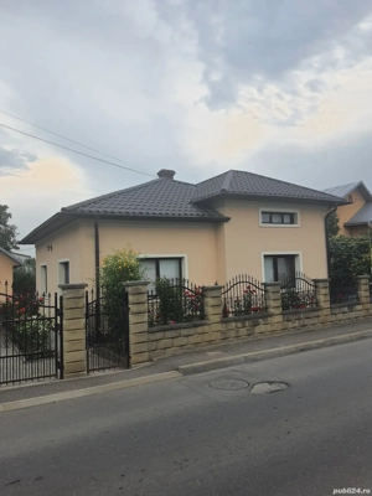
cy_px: 248
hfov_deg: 53.1
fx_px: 373
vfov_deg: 67.3
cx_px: 186
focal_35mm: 26
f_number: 1.7
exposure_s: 1/364
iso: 50
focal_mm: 4.32
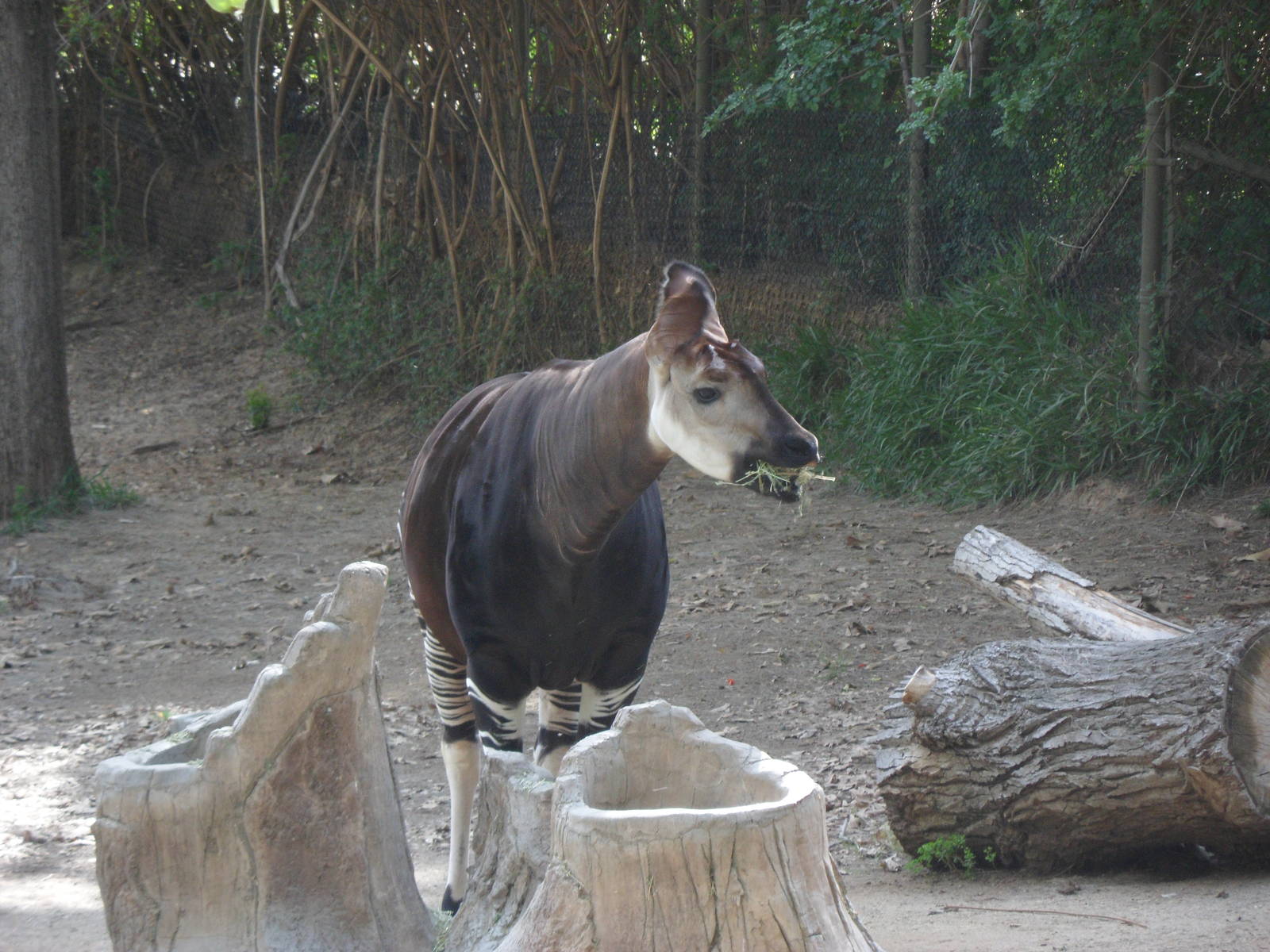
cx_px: 635
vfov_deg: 5.5
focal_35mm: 270
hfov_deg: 7.3
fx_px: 9906
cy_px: 476
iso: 120
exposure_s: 1/60
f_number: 5.9
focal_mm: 46.8
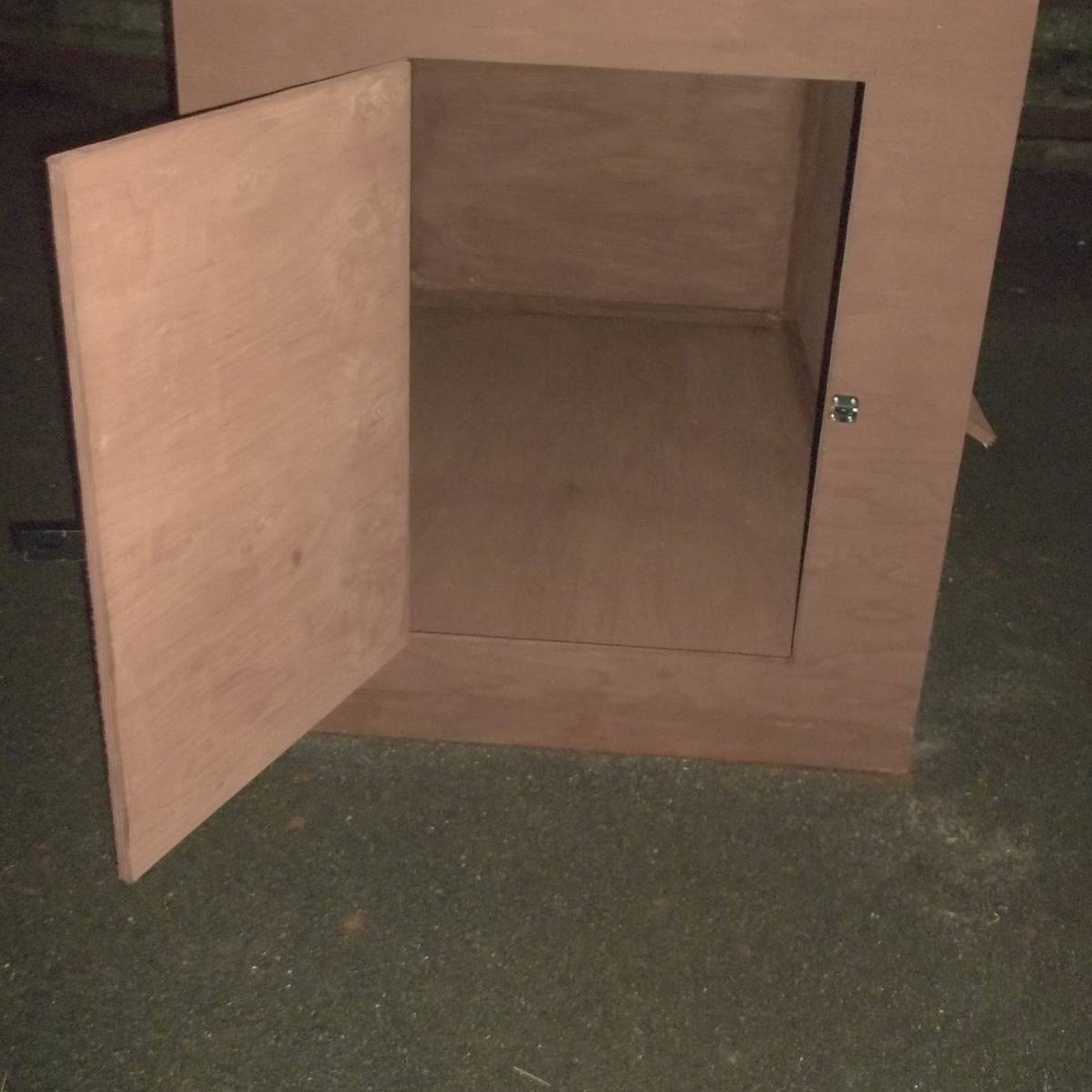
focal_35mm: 39
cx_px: 546
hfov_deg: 42.8
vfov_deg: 42.3
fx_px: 1392
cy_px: 371
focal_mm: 5.9
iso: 400
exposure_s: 1/30
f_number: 3.3
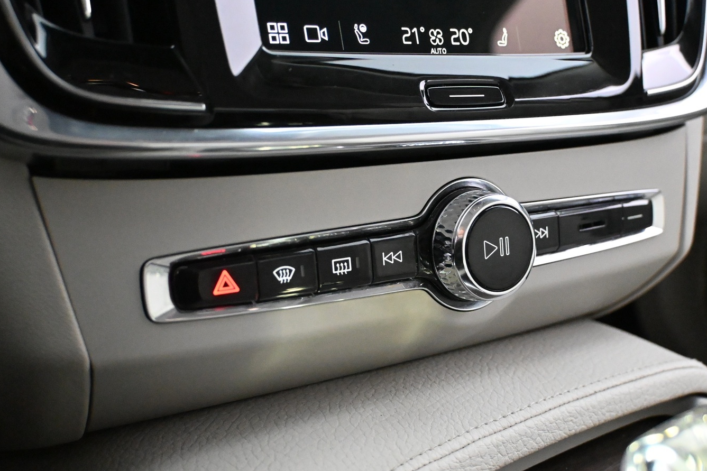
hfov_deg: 47.4
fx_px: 803
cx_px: 397
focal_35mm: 41
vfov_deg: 32.7
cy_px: 247
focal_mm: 22.5
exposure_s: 1/60
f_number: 4
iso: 9000
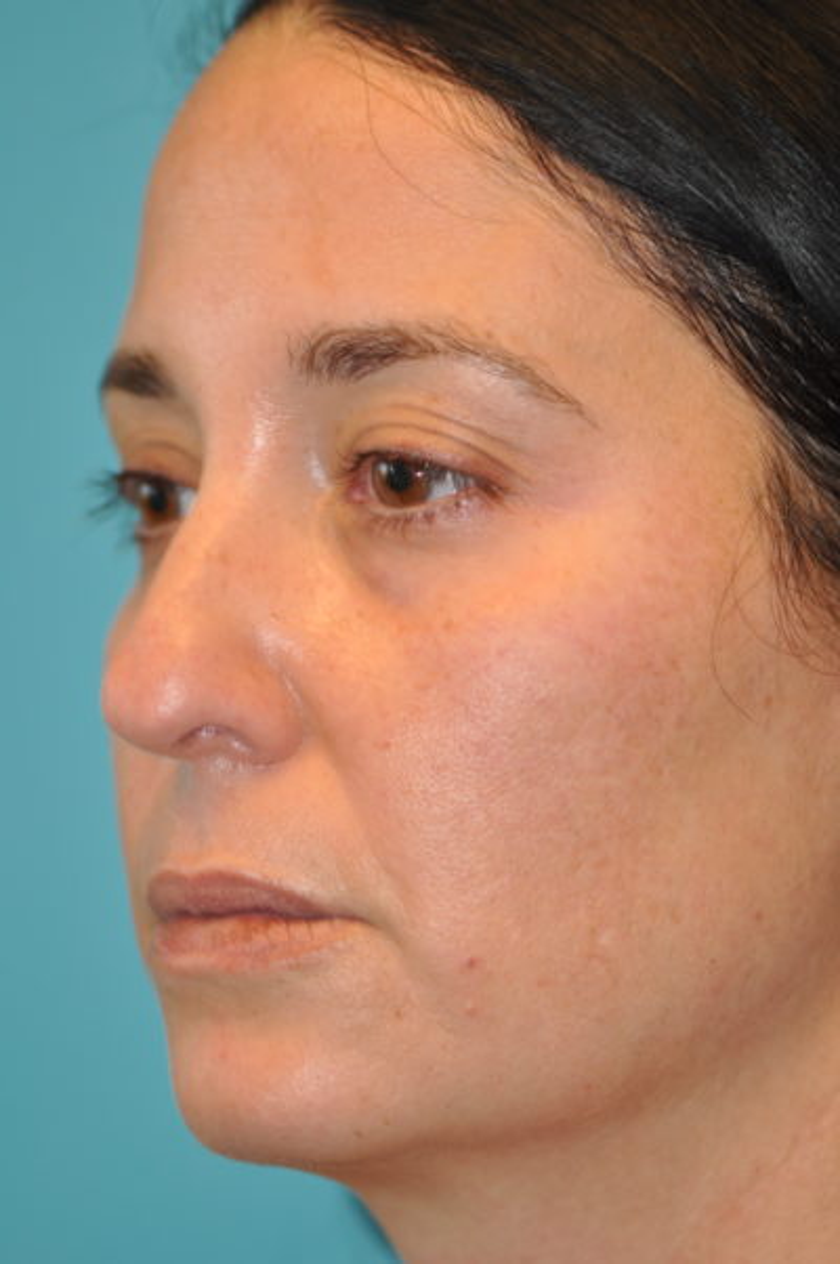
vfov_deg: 13.1
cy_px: 632
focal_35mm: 158
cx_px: 420
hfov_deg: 8.7
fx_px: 5525
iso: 200
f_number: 3
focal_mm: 105
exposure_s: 1/60
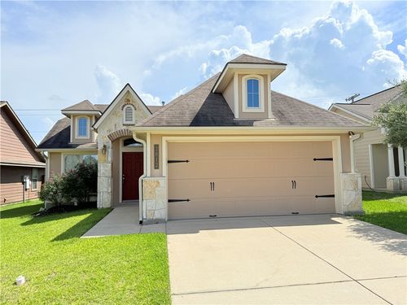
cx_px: 204
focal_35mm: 24
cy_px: 152
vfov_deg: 56.8
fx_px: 282
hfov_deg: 71.6
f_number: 1.78
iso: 80
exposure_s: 1/8130
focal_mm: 6.76
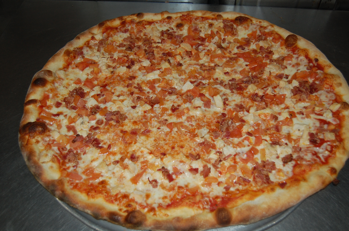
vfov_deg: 38.2
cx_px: 174
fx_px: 334
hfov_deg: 55.2
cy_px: 116
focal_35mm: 34
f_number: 3.8
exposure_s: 1/60
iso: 400
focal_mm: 23
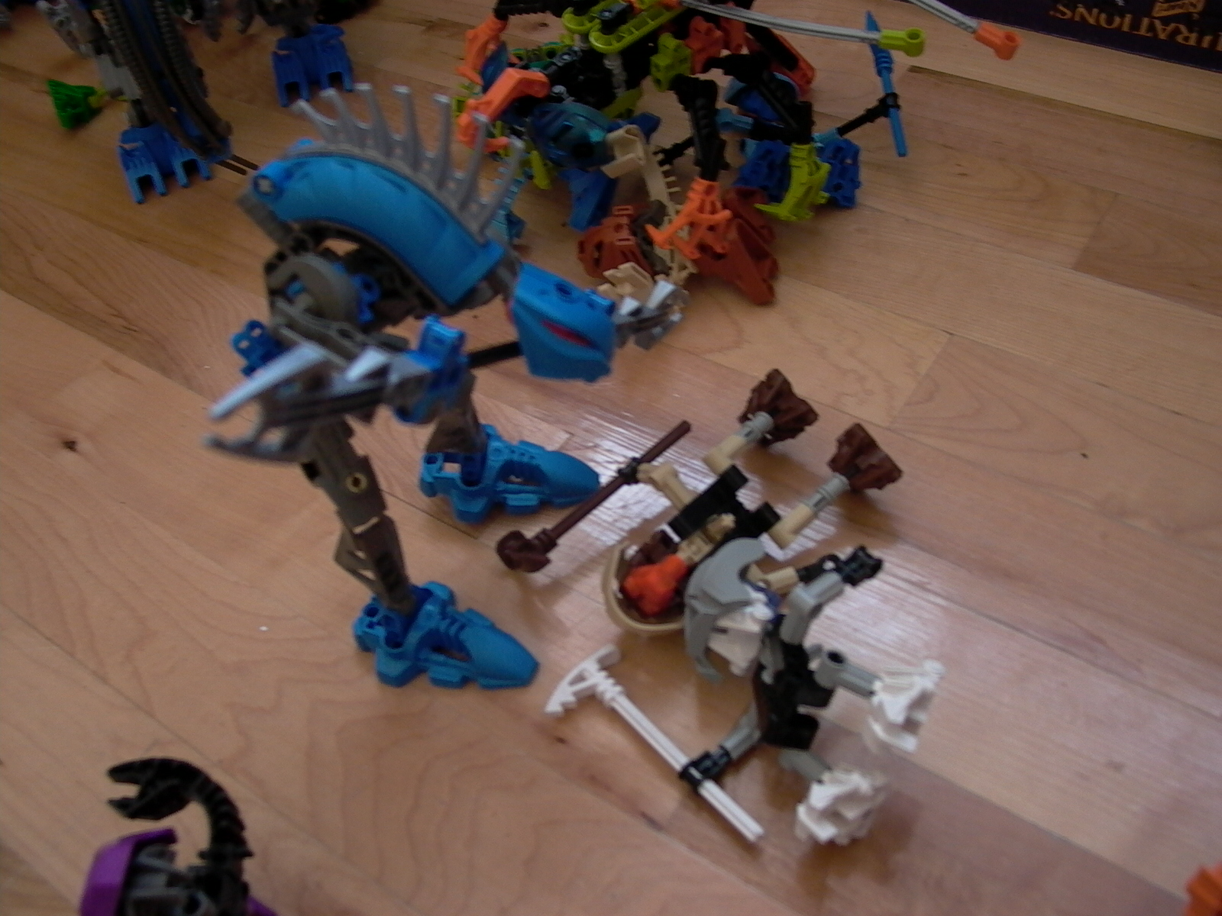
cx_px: 611
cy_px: 458
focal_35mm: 33
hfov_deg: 55.4
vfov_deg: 42.9
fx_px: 1165
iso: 100
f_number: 2.04
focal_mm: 7.13
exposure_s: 1/29.4
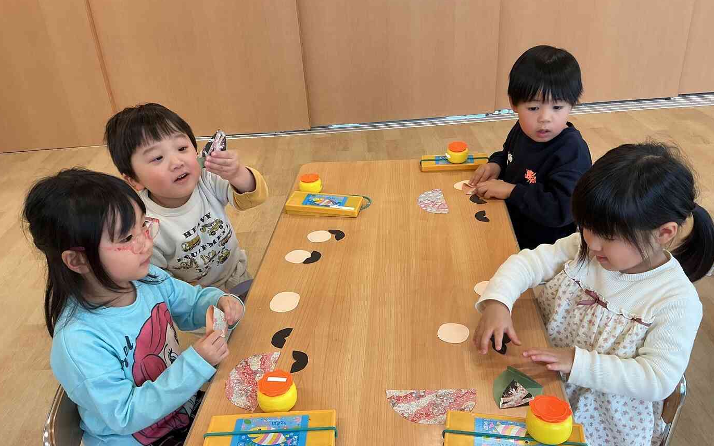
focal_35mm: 31
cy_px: 242
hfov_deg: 61.2
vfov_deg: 40.6
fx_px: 603
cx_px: 355
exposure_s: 1/100
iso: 40
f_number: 1.8
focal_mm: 3
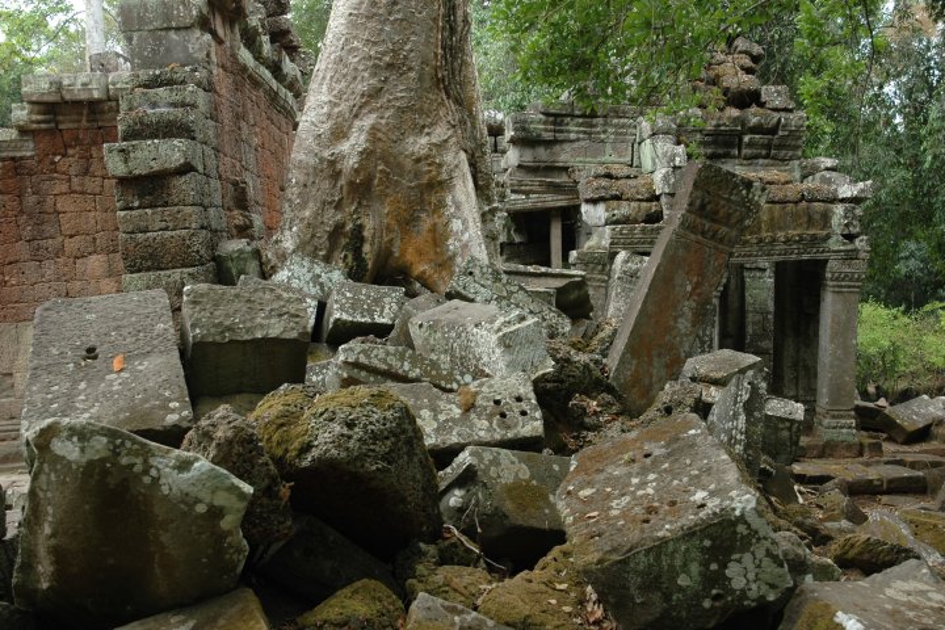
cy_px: 315
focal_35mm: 40
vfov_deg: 33.0
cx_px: 472
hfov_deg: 47.9
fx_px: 1063
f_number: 5
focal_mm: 27
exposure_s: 1/100
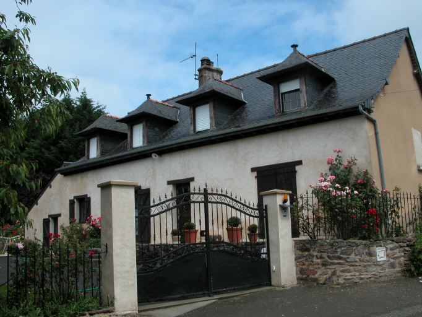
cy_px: 158
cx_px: 211
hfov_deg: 52.6
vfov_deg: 40.7
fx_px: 427
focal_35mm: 35
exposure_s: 1/316
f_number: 6.3
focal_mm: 8.9
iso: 100
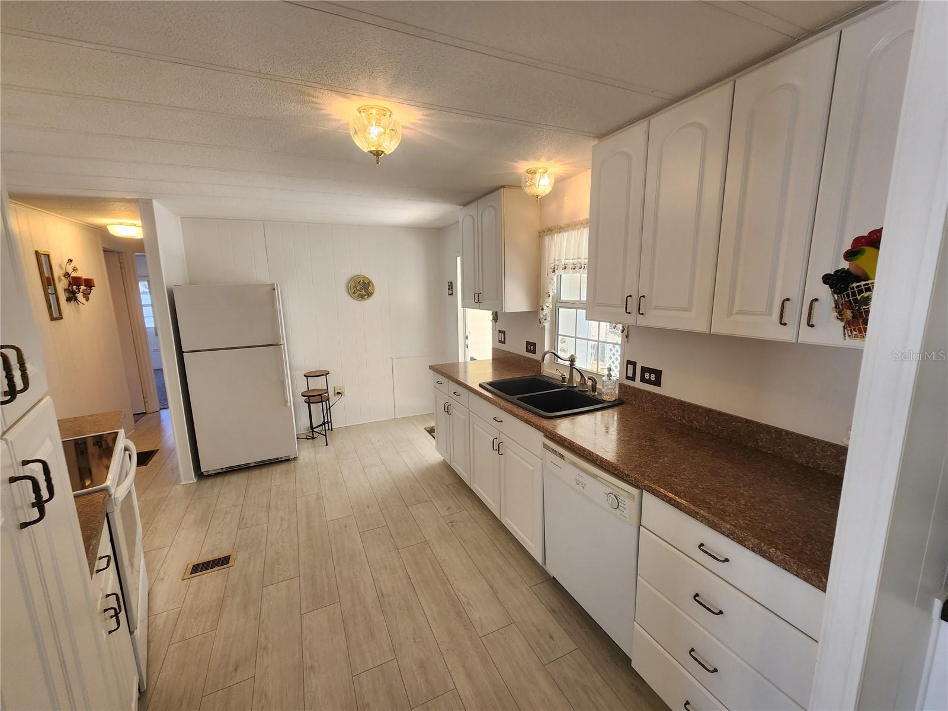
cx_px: 474
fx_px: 356
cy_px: 356
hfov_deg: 106.2
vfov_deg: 89.9
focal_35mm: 13
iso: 80
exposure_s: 1/60
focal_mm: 2.2
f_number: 2.2
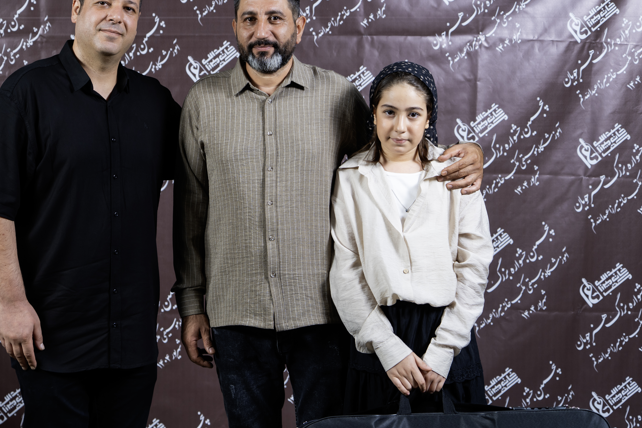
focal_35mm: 70
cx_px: 262
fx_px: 1248
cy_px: 167
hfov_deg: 28.8
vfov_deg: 19.4
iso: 320
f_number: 4
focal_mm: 56
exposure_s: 1/125
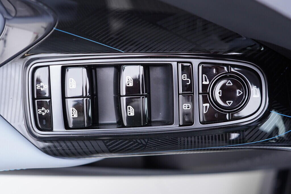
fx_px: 291
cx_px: 146
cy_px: 97
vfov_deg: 36.9
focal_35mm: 36
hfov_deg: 53.1
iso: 250
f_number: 2.8
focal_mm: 24
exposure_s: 1/40
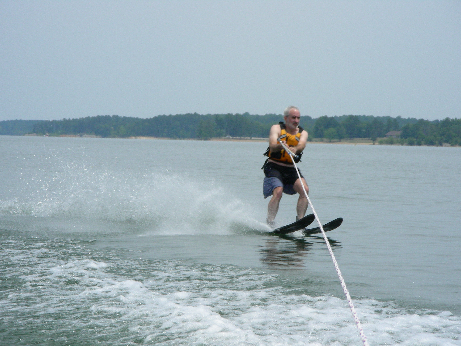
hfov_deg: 11.5
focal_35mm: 172
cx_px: 230
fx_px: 2291
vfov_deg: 8.6
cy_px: 173
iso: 50
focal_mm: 28.7
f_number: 5.6
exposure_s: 1/514
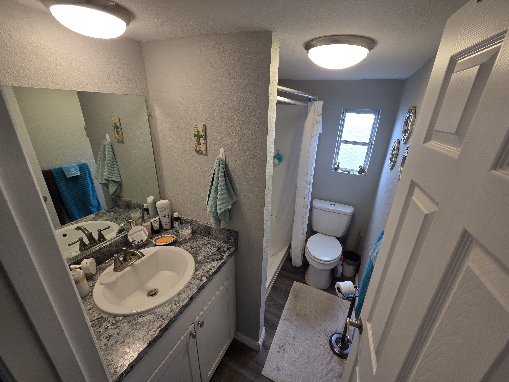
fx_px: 191
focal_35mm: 13
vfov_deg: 89.9
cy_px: 191
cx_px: 254
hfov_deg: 106.2
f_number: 2.2
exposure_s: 1/120
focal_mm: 2.2
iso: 80
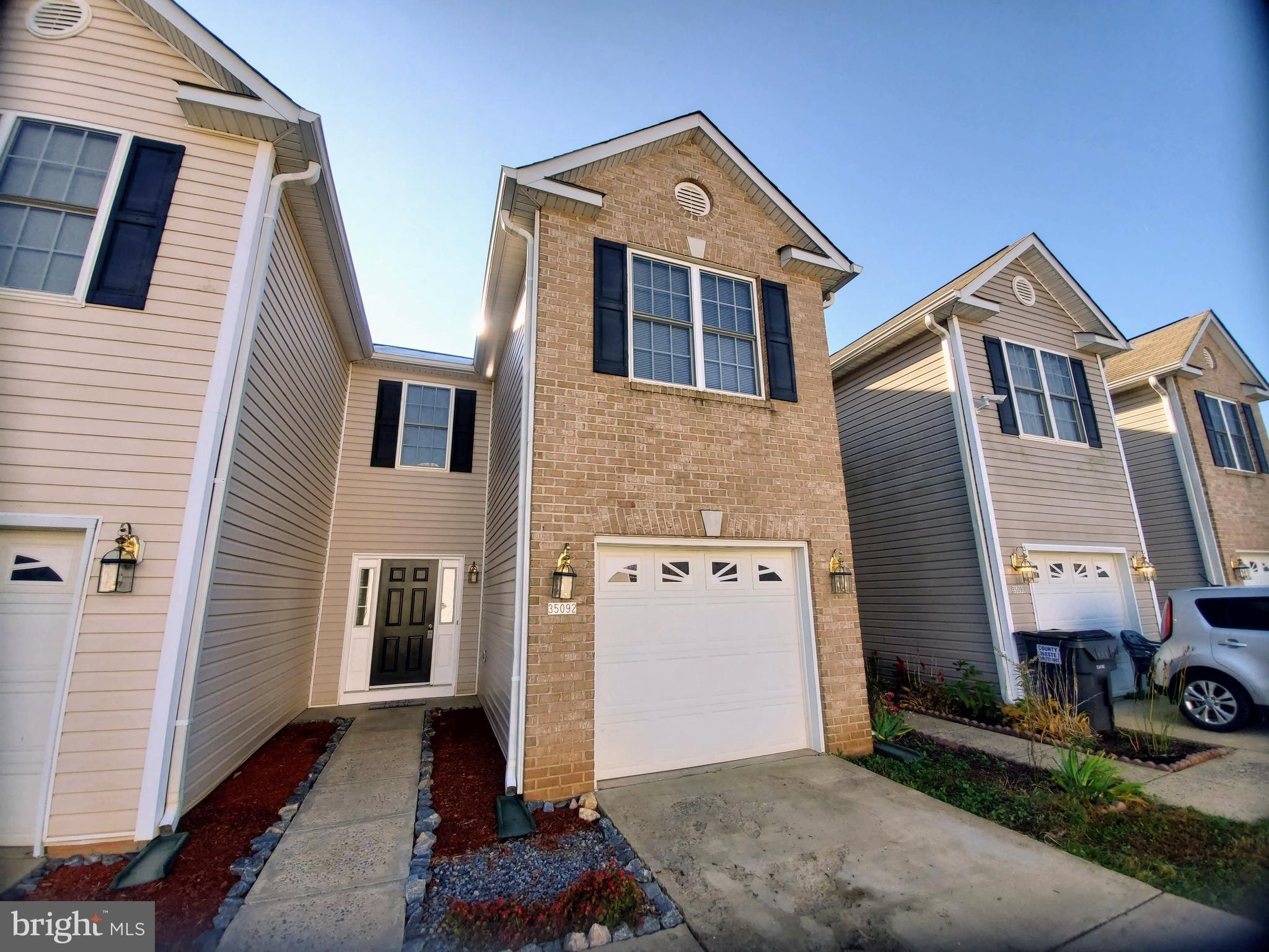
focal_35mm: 13
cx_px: 634
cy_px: 476
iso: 50
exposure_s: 1/355
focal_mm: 1.8
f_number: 2.2
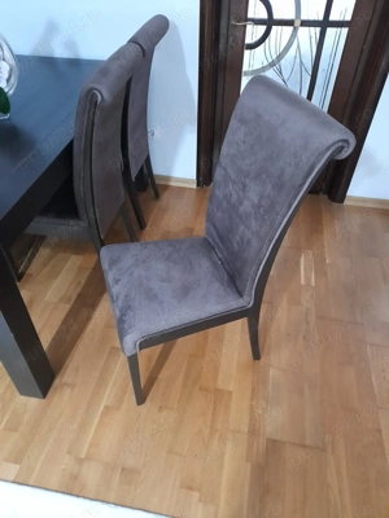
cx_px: 194
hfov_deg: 54.9
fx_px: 375
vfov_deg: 69.4
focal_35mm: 25
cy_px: 259
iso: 800
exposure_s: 1/25
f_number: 2
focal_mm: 4.6
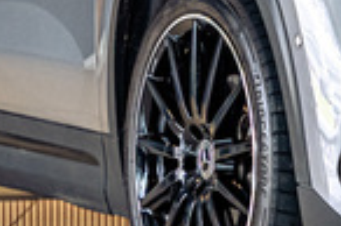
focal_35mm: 421
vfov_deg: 3.2
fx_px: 3983
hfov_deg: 4.9
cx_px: 417
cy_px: -233
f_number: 4
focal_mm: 60
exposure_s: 1/160
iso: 640
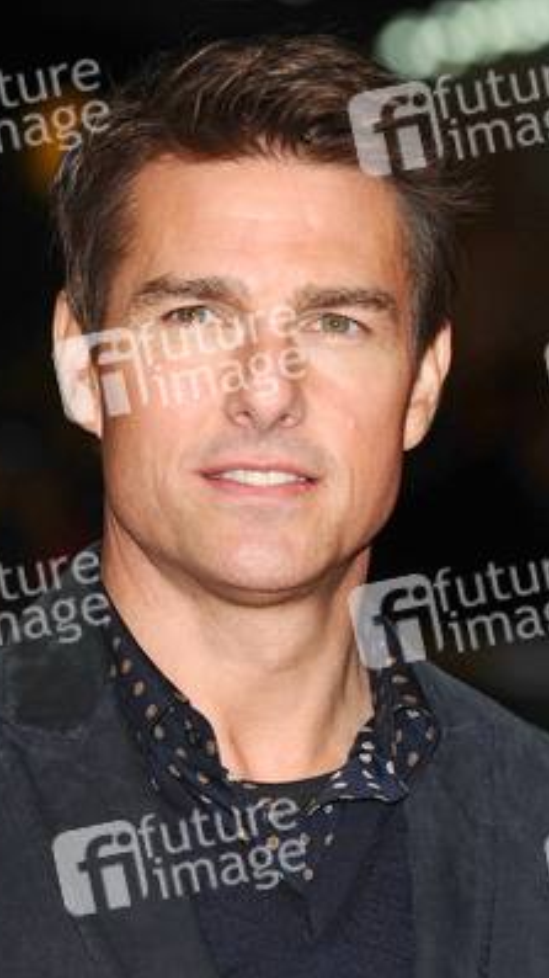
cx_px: 252
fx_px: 4922
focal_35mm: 190
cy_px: 488
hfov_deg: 6.4
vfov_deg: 11.3
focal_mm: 120
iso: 320
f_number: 4.5
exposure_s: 1/200
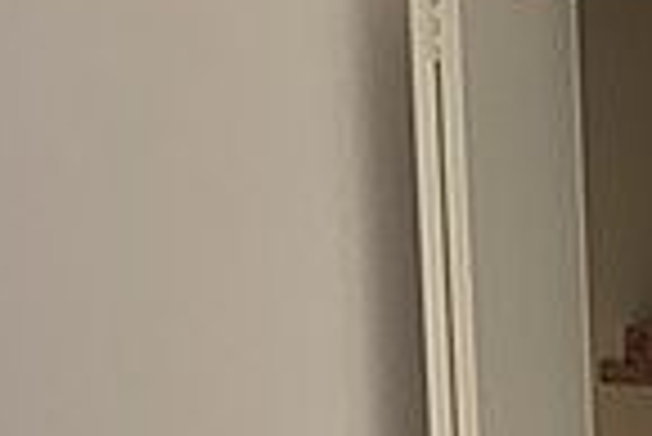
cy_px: 737
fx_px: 2030
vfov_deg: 11.5
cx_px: 890
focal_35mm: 112
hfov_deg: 17.0
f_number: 1.8
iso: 100
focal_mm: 4.25
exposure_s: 1/69
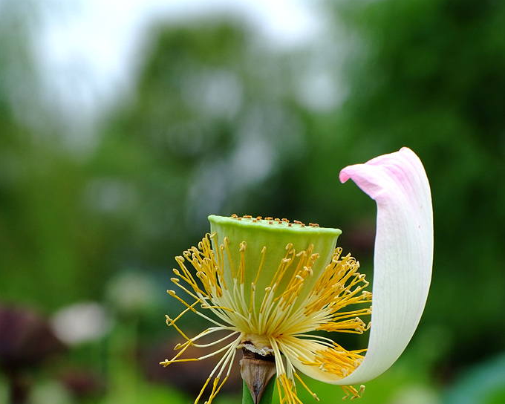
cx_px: 252
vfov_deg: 6.3
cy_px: 367
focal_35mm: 246
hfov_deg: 7.9
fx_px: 3677
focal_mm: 116
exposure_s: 1/160
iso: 200
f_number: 11
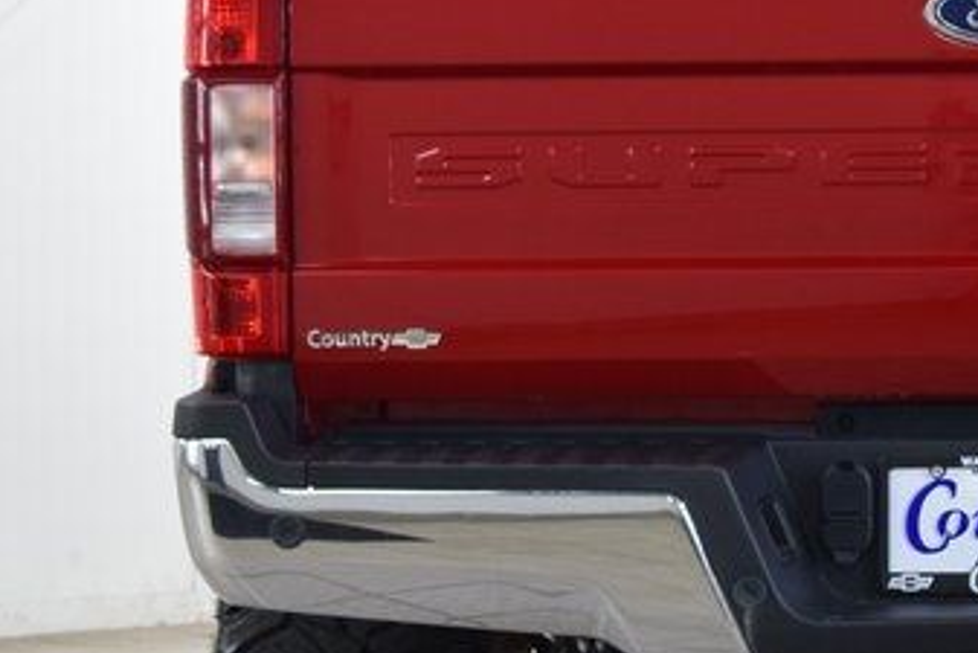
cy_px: 318
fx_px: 4335
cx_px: 1016
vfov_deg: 8.6
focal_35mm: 160
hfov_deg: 12.7
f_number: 6.3
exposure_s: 1/15
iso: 640
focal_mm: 35
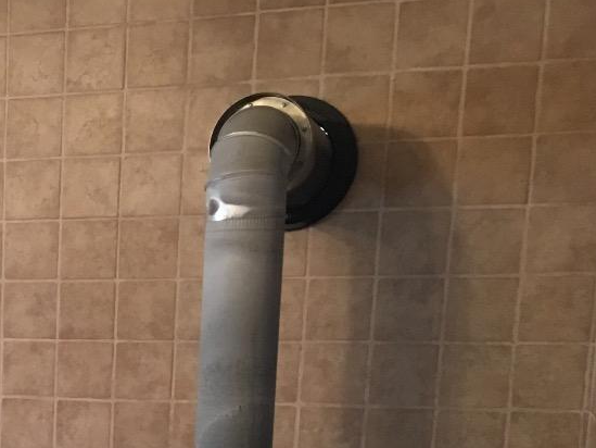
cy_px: 575
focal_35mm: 76
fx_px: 1309
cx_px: -158
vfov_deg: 18.1
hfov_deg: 23.1
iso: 80
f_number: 2.2
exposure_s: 1/8
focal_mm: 4.15
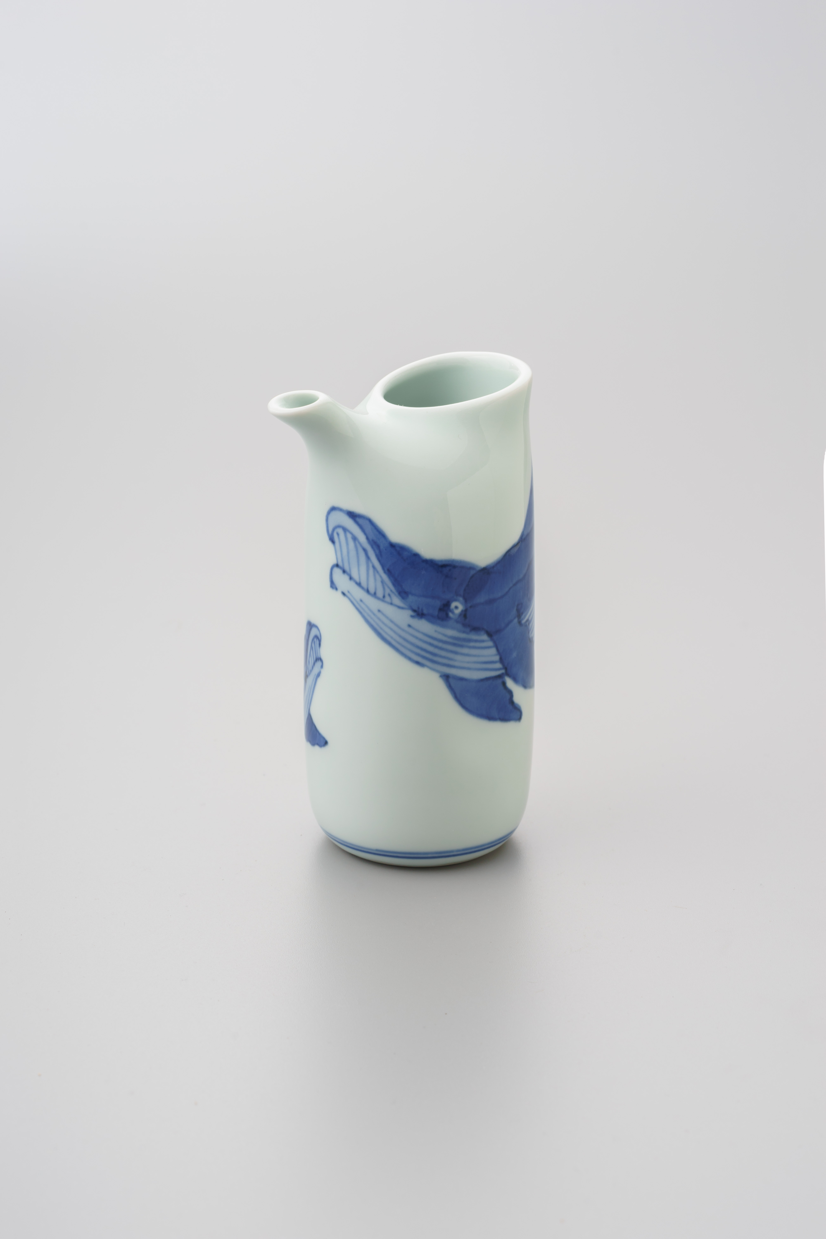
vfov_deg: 22.6
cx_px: 413
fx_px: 3097
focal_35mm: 90
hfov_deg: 15.2
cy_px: 620
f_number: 11
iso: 200
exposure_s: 1/125
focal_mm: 90
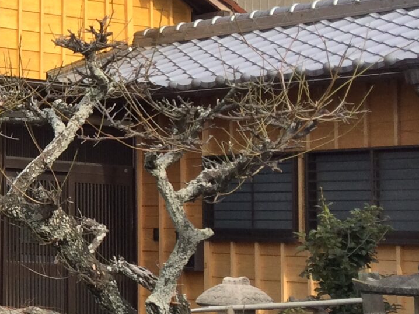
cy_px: 116
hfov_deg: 15.8
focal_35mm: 107
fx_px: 1295
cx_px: -321
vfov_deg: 13.8
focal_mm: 4.12
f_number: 2.2
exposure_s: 1/1208
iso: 32
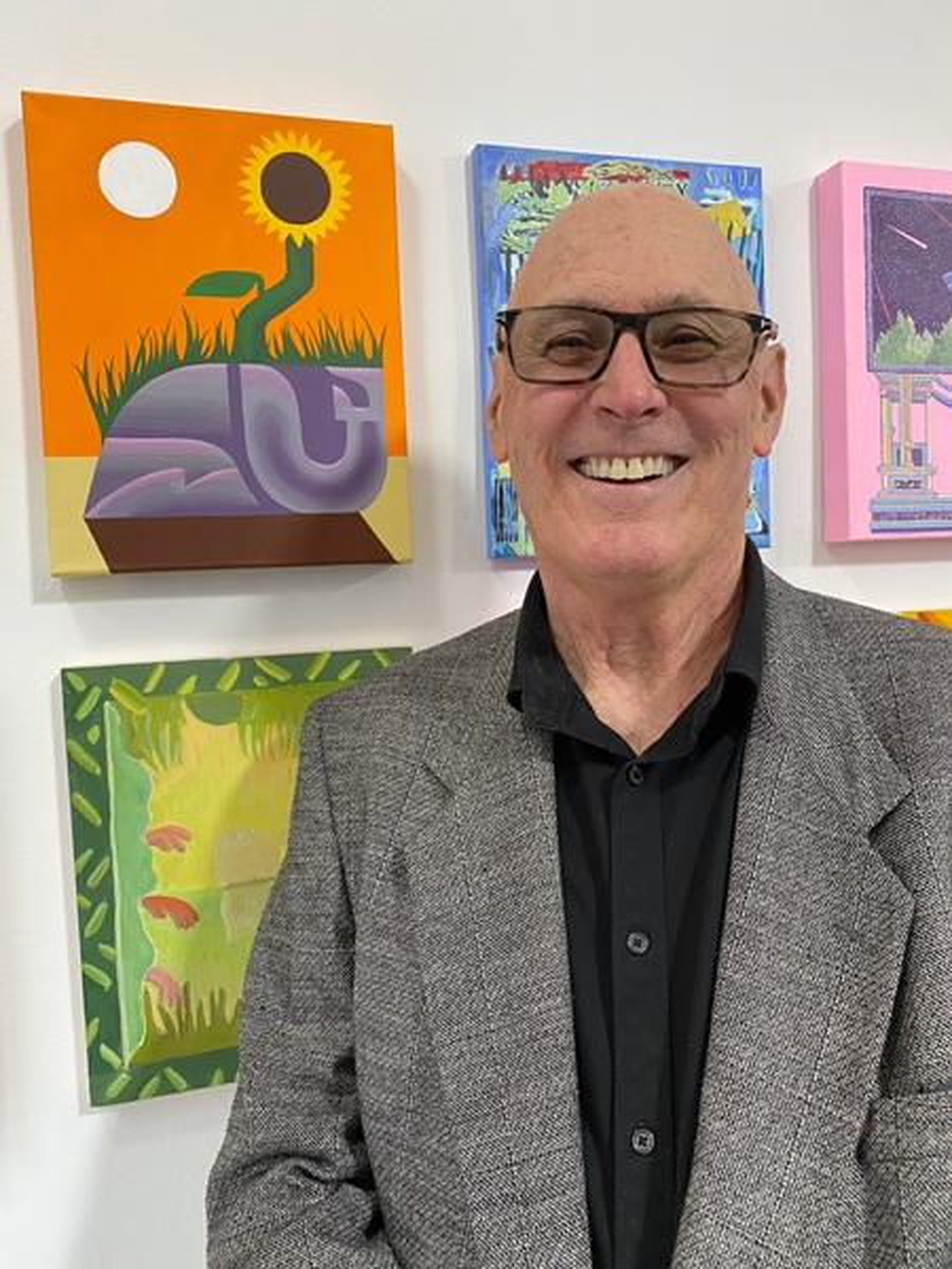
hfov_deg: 53.1
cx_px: 476
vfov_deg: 67.3
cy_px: 634
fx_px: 953
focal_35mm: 26
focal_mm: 4.25
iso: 80
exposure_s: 1/60
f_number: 1.8
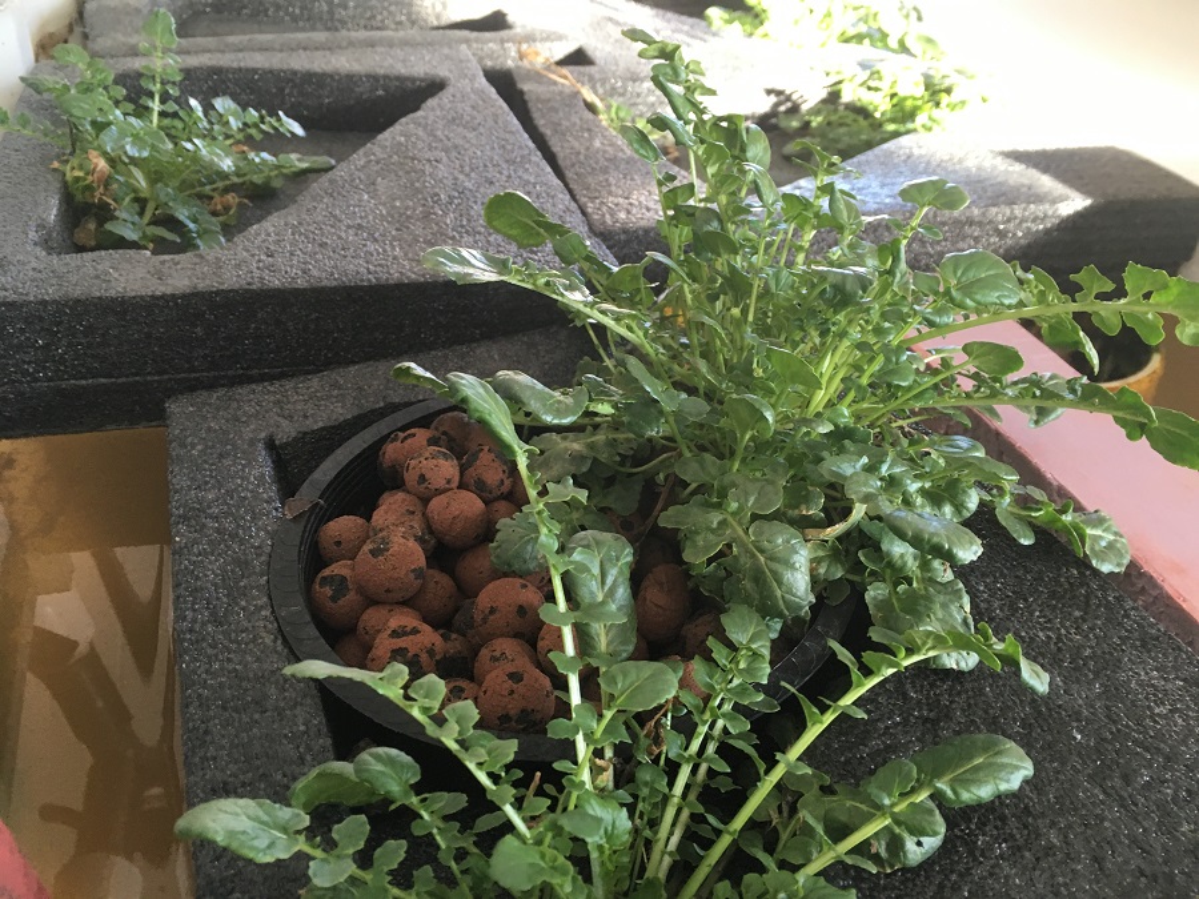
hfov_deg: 61.7
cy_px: 450
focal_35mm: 29
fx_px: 1004
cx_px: 600
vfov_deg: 48.2
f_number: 2.2
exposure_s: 1/30
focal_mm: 4.15
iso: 40
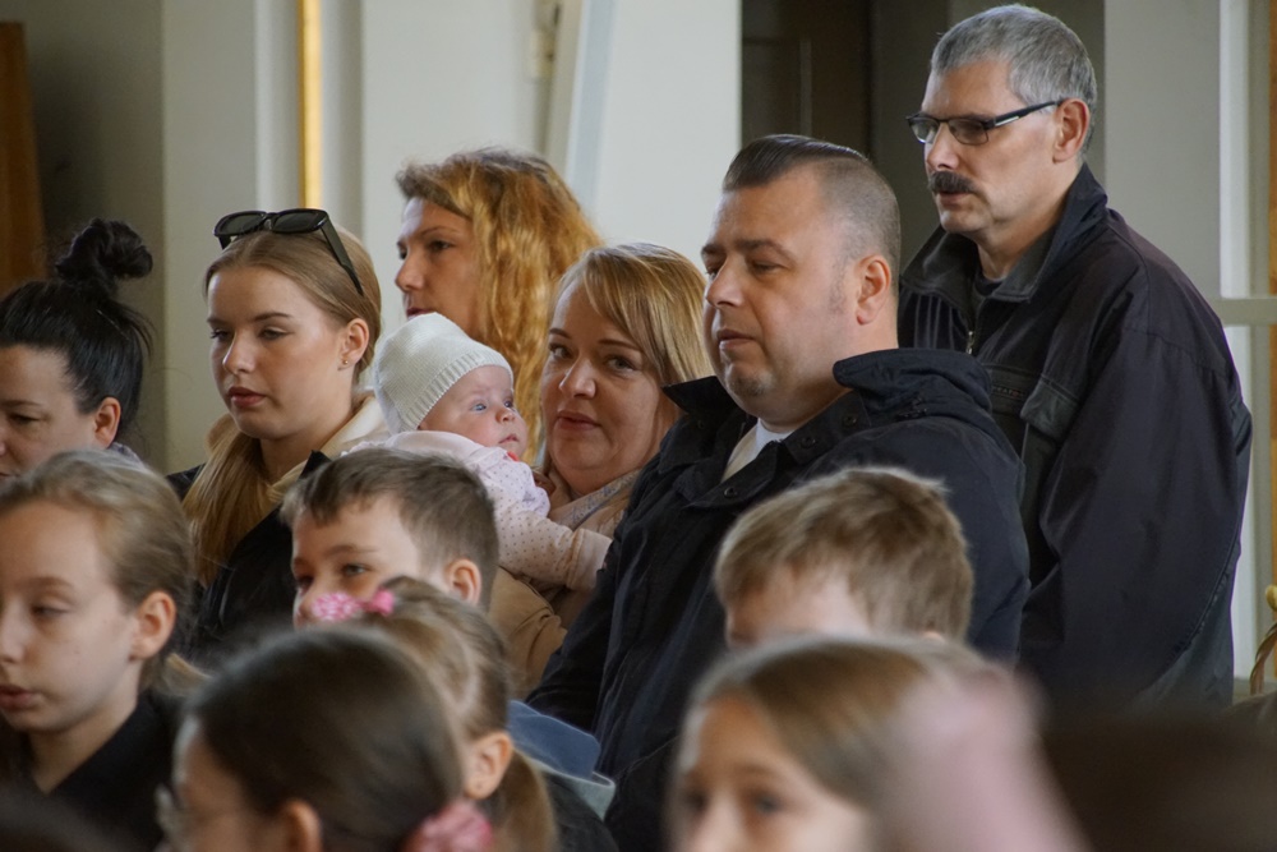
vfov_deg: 4.6
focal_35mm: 300
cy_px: 426
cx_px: 638
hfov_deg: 6.9
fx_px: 10642
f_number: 6.3
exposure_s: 1/80
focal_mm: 200
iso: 3200
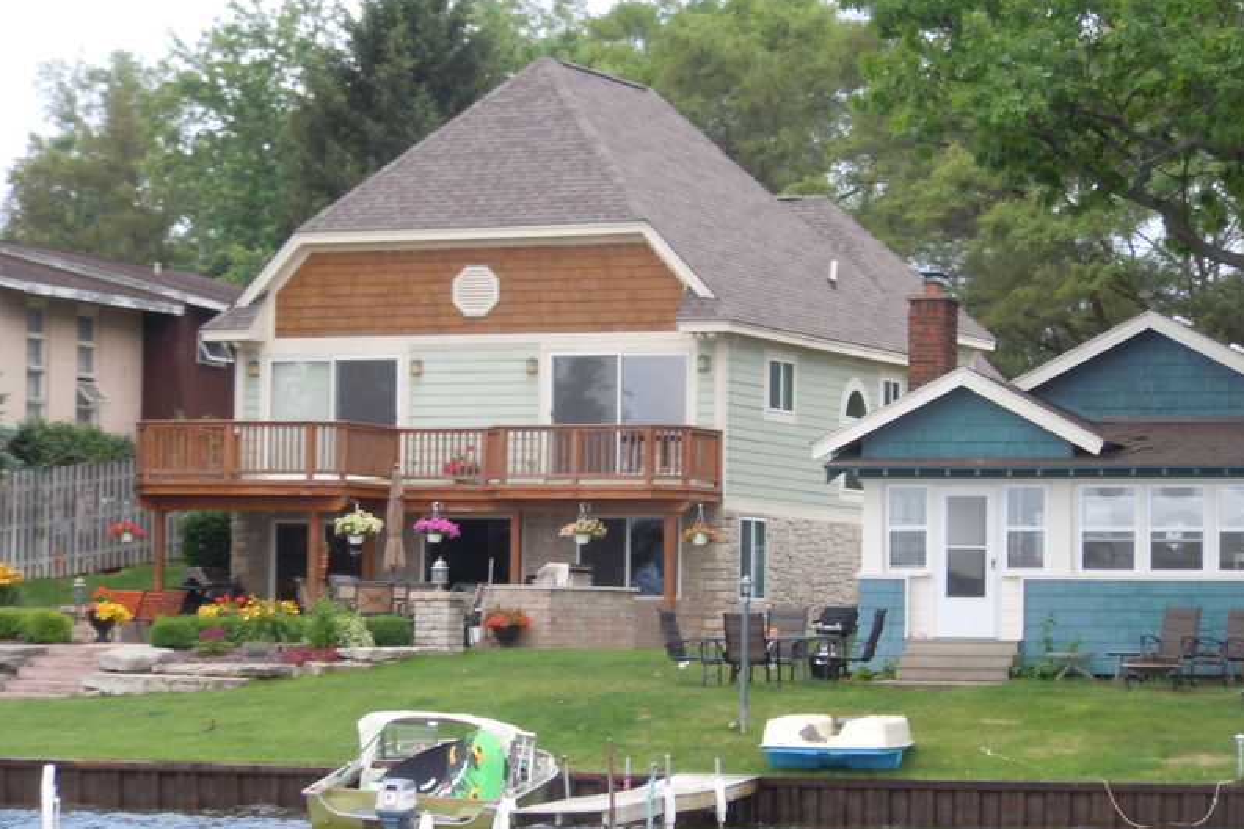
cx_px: 626
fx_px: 5112
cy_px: 435
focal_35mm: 148
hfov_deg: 13.9
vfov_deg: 9.3
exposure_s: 1/125
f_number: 5.5
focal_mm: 25.3
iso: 100
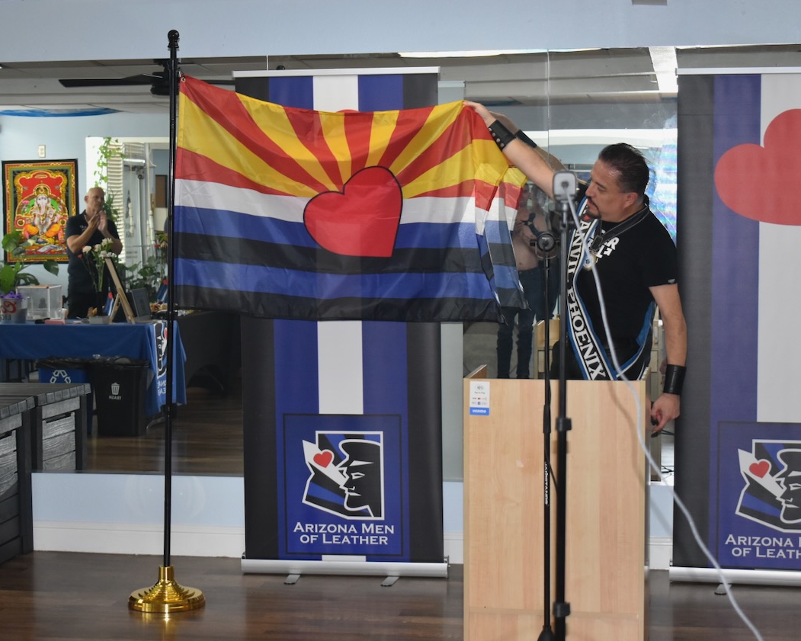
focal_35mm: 72
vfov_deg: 21.3
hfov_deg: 26.4
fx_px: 1707
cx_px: 362
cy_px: 319
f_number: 5
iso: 1400
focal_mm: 42
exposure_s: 1/125
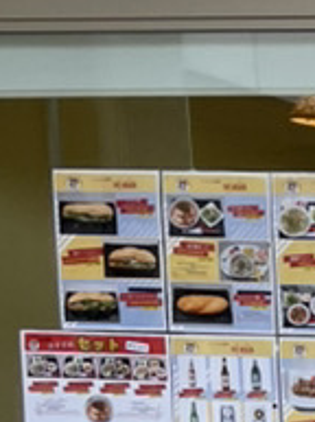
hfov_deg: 7.8
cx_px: 980
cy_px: 761
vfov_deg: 11.4
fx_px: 1972
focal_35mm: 162
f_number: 1.6
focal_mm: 4.2
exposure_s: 1/647
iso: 32
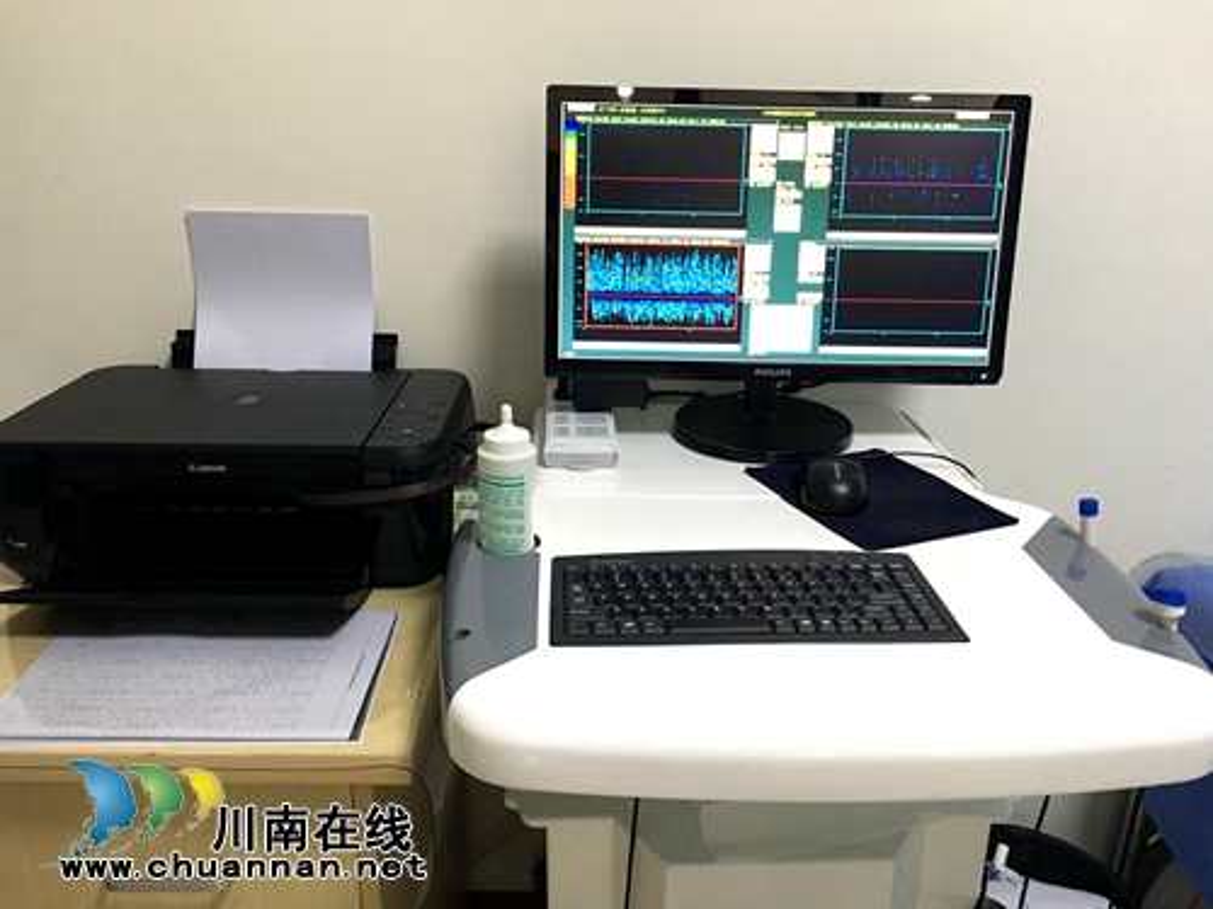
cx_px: 606
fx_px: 1016
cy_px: 454
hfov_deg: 61.7
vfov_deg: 48.2
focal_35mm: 29
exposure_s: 1/33
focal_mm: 4.15
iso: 160
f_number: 2.2
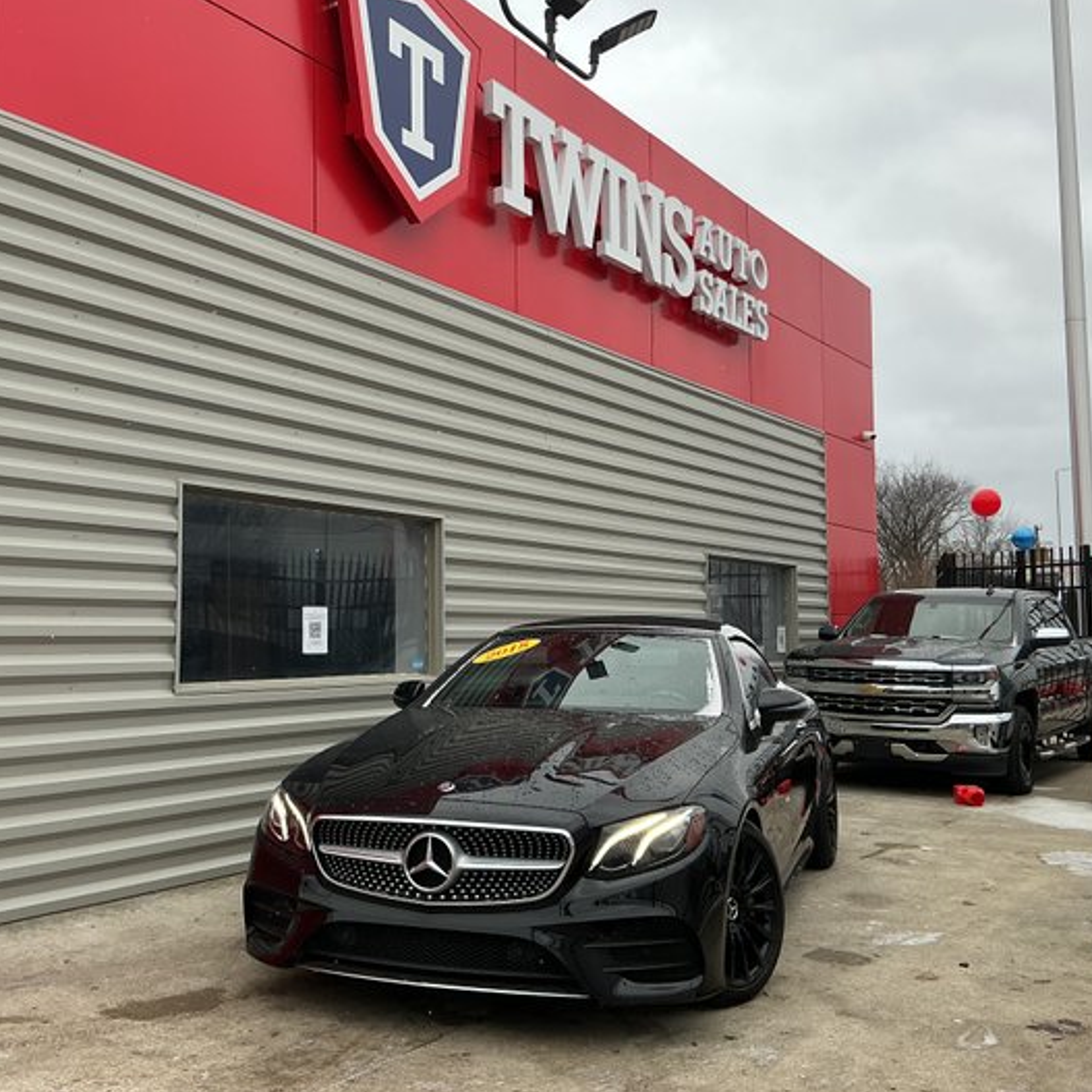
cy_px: 543
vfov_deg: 47.2
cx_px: 504
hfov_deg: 47.2
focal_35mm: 35
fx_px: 1249
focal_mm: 3
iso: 25
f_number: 1.8
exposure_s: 1/391
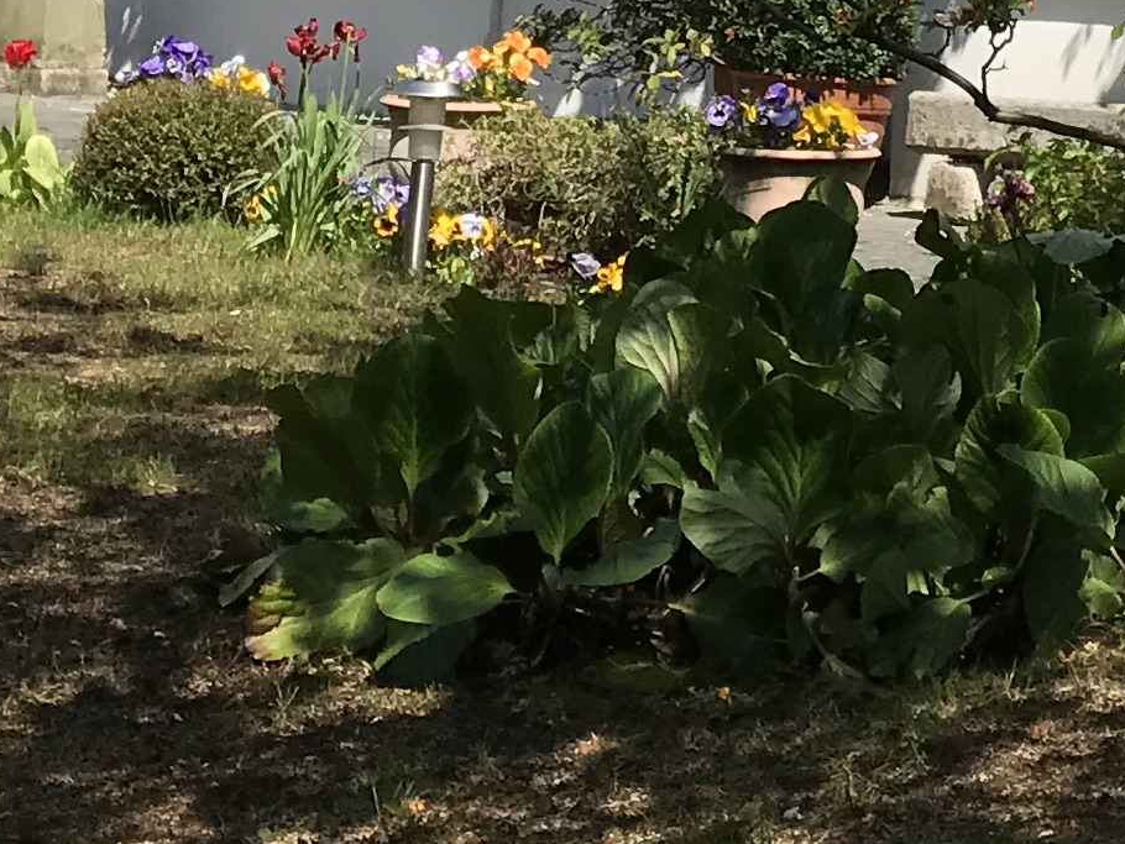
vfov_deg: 11.0
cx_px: 1150
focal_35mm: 124
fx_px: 4031
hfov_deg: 15.6
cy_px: -796
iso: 20
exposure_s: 1/2227
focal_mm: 3.99
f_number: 1.8
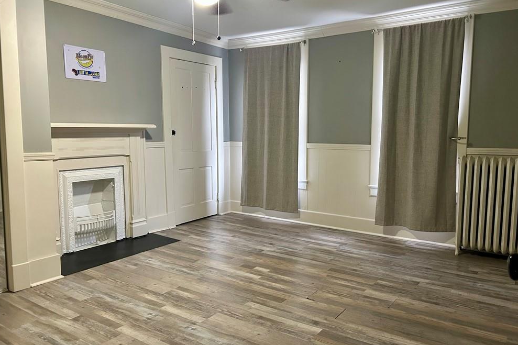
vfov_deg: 46.4
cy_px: 174
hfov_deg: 65.5
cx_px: 260
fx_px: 403
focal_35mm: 28
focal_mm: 5.7
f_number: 1.5
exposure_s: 1/60
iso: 500
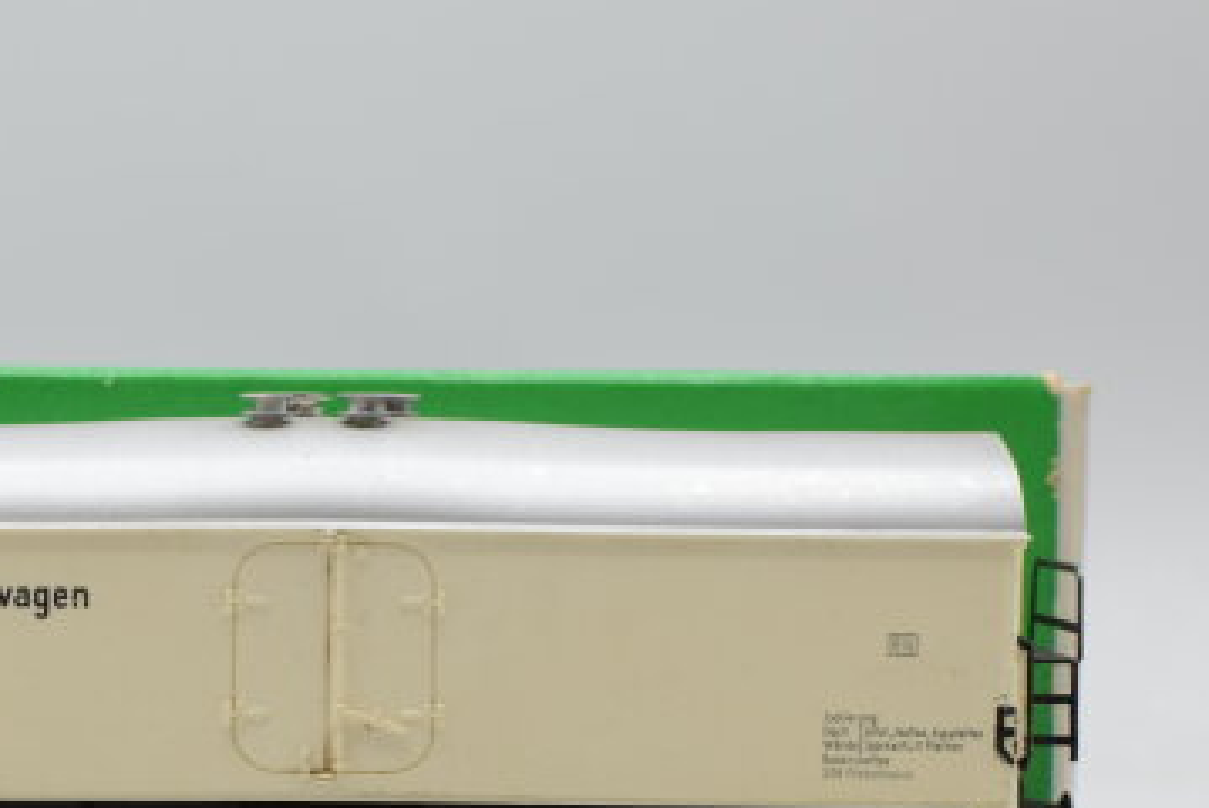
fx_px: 2952
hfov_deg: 23.0
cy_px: 665
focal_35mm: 88
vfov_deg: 15.5
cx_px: 323
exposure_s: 1/250
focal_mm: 35
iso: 500
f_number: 8
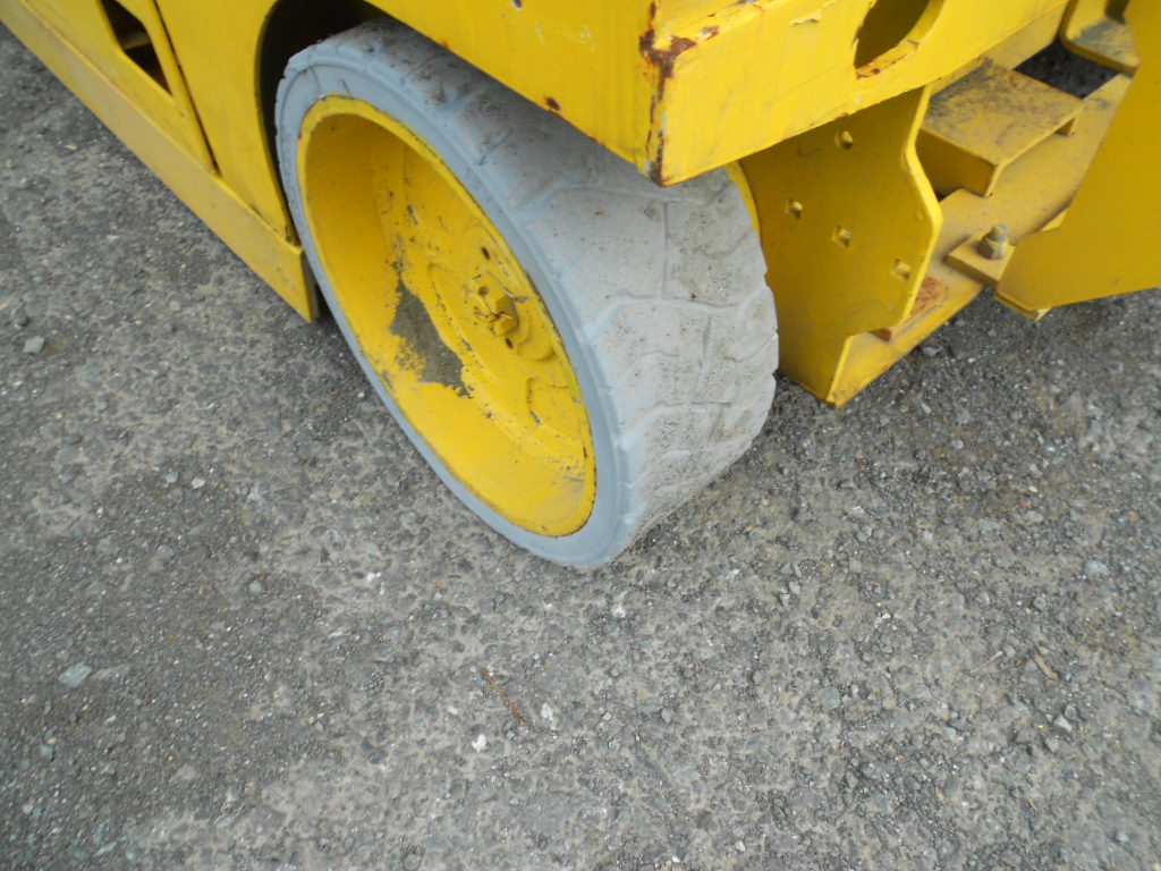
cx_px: 580
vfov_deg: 53.1
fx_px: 872
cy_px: 436
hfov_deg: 67.3
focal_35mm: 26
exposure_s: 1/250
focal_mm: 4.6
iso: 80
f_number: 3.2
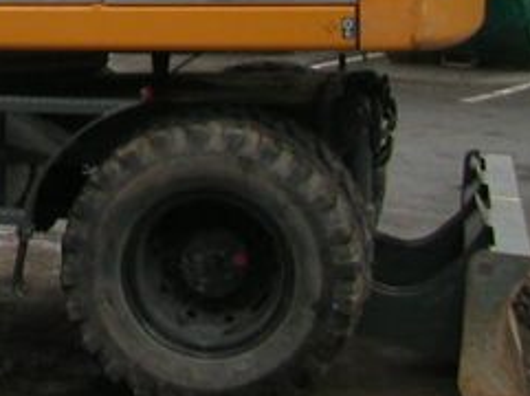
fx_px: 1880
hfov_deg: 14.9
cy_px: -169
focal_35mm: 123
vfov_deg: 11.6
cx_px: -268
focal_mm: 5.6
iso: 100
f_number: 2.7
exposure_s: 1/126
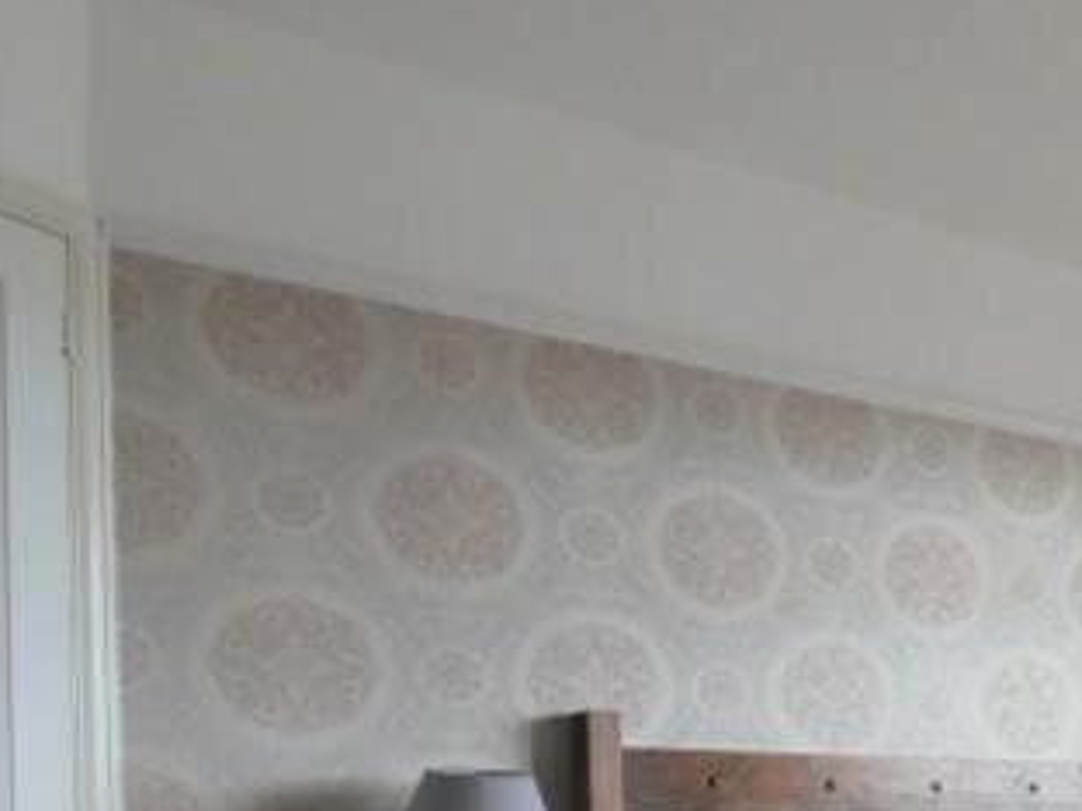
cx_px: 1418
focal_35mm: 46
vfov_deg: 28.8
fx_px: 1438
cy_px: 872
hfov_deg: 31.4
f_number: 4
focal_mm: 7
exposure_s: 1/60
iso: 500
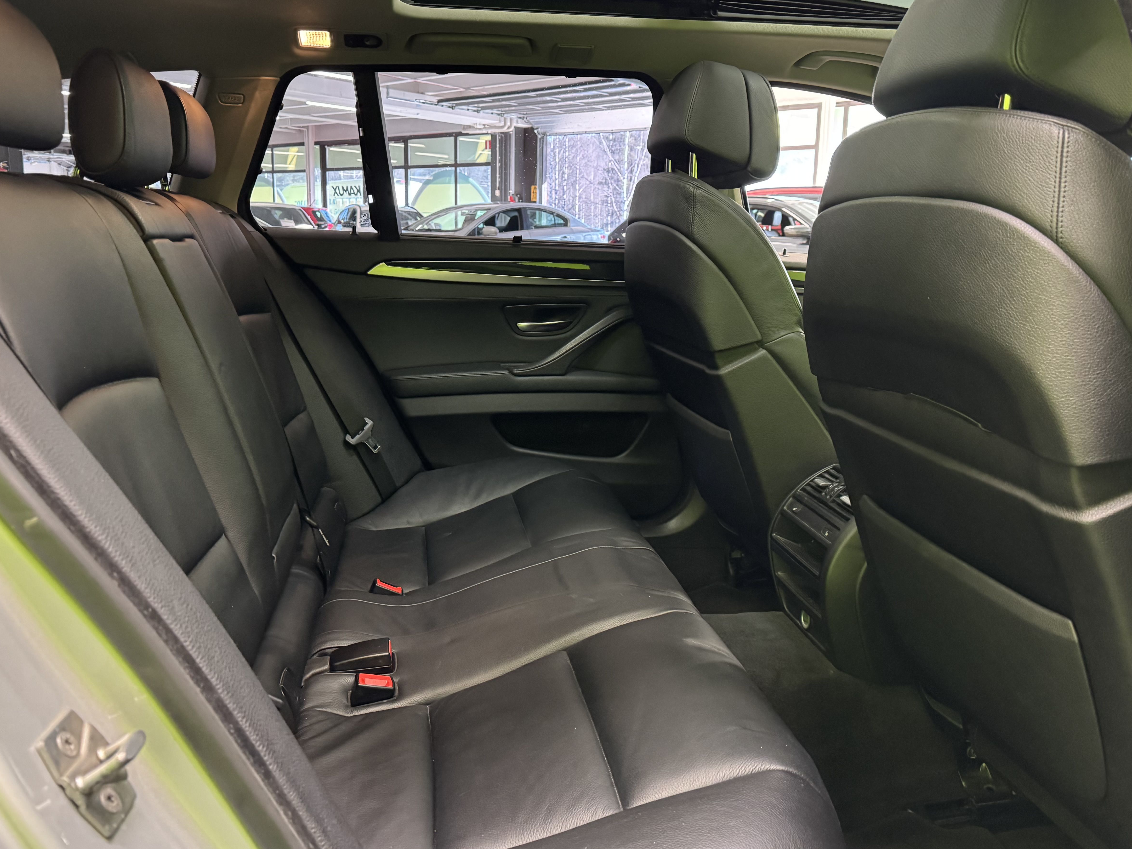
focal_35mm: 29
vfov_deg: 48.2
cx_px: 524
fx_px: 948
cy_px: 386
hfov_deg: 61.6
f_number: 1.78
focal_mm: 6.76
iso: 800
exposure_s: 1/50
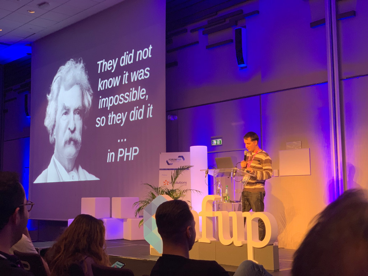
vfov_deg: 28.0
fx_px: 553
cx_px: 184
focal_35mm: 52
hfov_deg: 36.8
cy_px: 138
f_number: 2.4
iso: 100
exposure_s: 1/49
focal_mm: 6
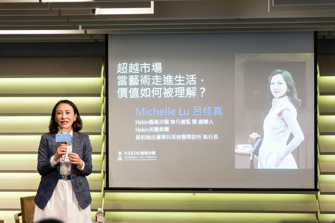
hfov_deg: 35.6
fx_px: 522
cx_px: 168
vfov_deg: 24.2
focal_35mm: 56
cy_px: 112
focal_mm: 56.1
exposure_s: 1/125
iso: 1600
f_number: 2.8
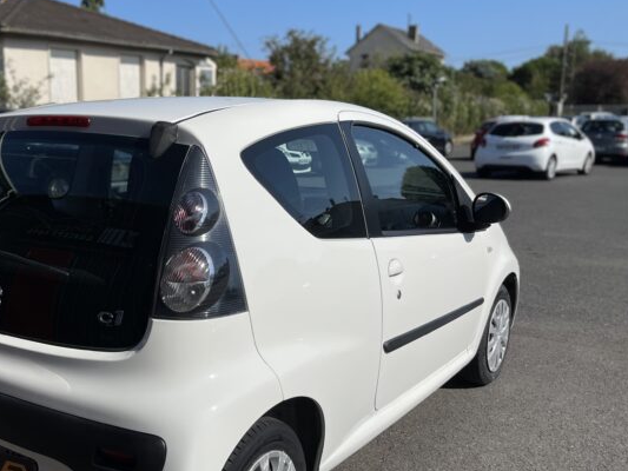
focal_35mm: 39
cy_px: 261
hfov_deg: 46.6
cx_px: 180
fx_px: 708
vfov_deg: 36.8
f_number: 1.6
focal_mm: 5.1
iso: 50
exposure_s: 1/10000
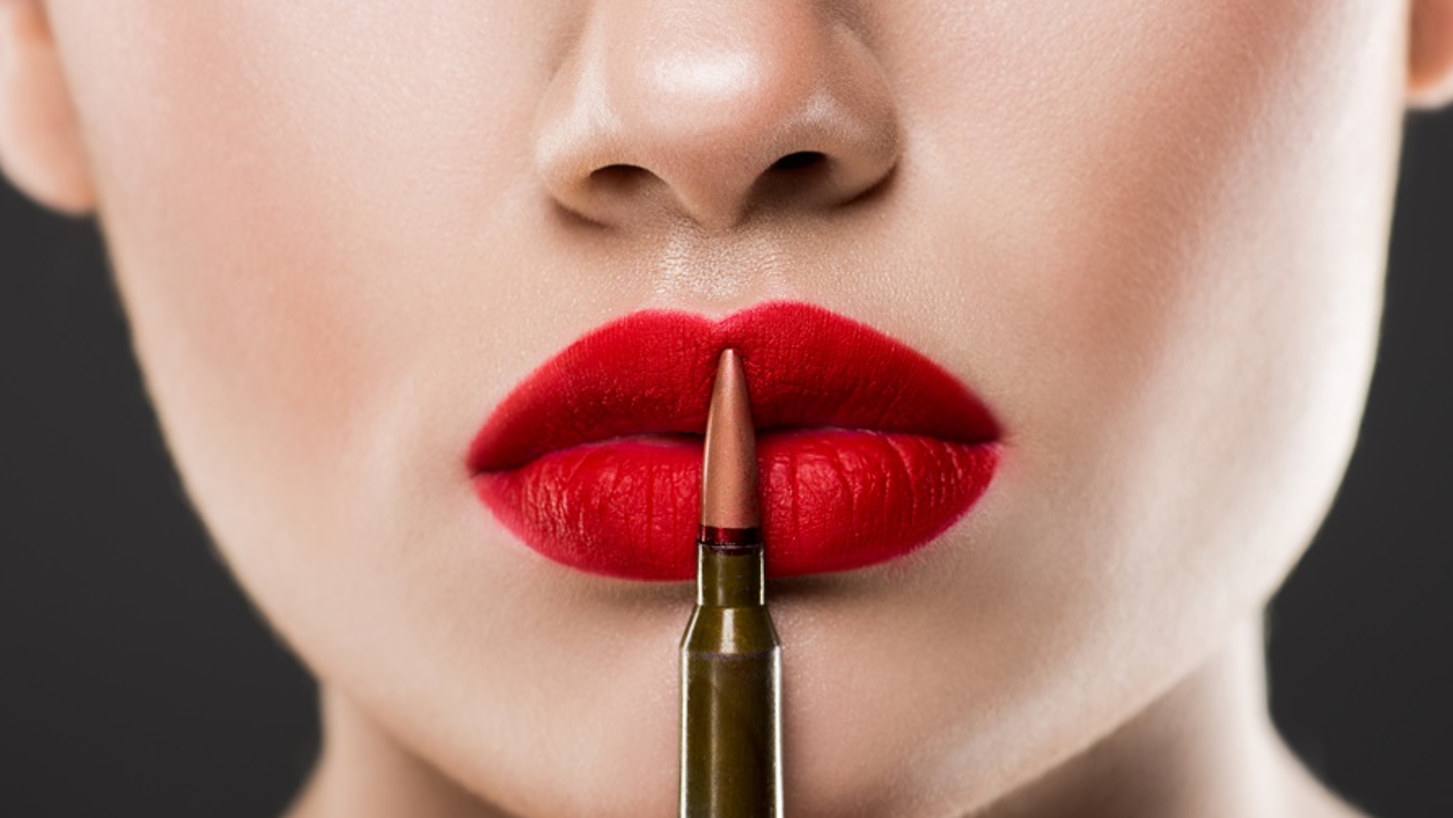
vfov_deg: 10.9
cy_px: 439
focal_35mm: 111
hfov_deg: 19.3
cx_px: 723
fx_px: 4277
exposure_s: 1/200
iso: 100
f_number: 10
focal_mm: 105
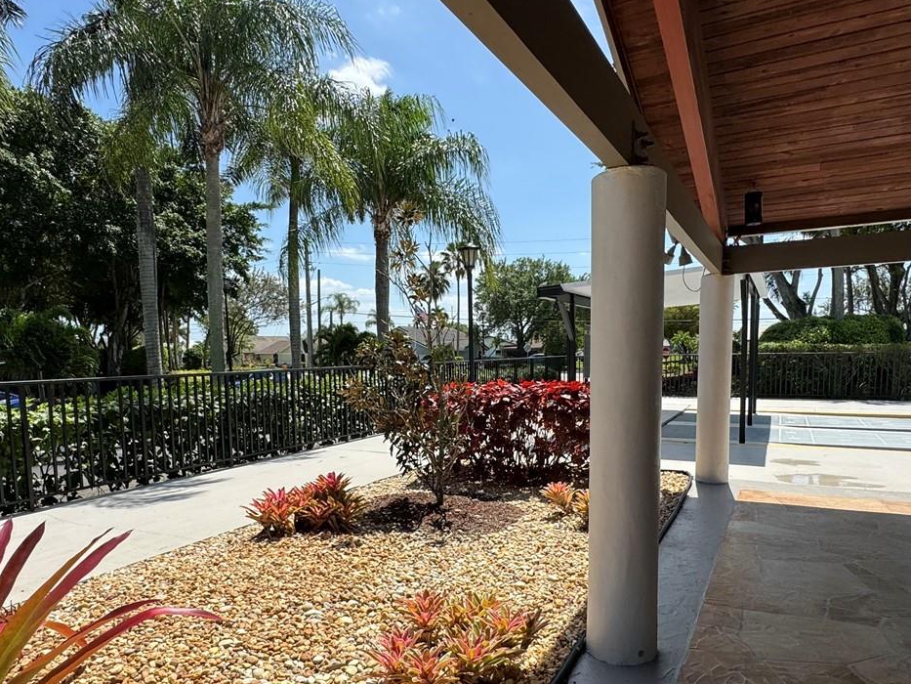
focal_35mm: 24
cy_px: 420
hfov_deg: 71.6
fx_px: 632
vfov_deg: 56.3
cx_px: 435
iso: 50
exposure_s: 1/1832
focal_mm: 2.22
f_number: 2.2
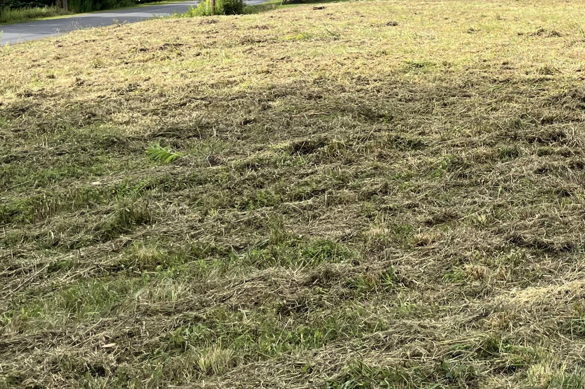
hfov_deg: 31.3
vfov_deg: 22.7
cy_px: 31
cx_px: 617
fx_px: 942
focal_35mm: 58
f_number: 1.6
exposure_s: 1/2571
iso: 50
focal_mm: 5.1
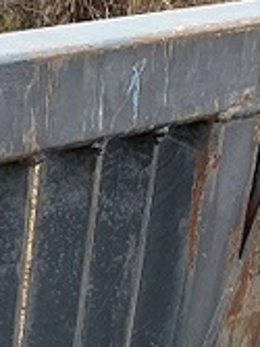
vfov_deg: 12.9
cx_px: -208
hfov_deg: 10.2
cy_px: 655
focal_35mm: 137
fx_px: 1374
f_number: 1.8
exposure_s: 1/122
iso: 40
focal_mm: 4.25
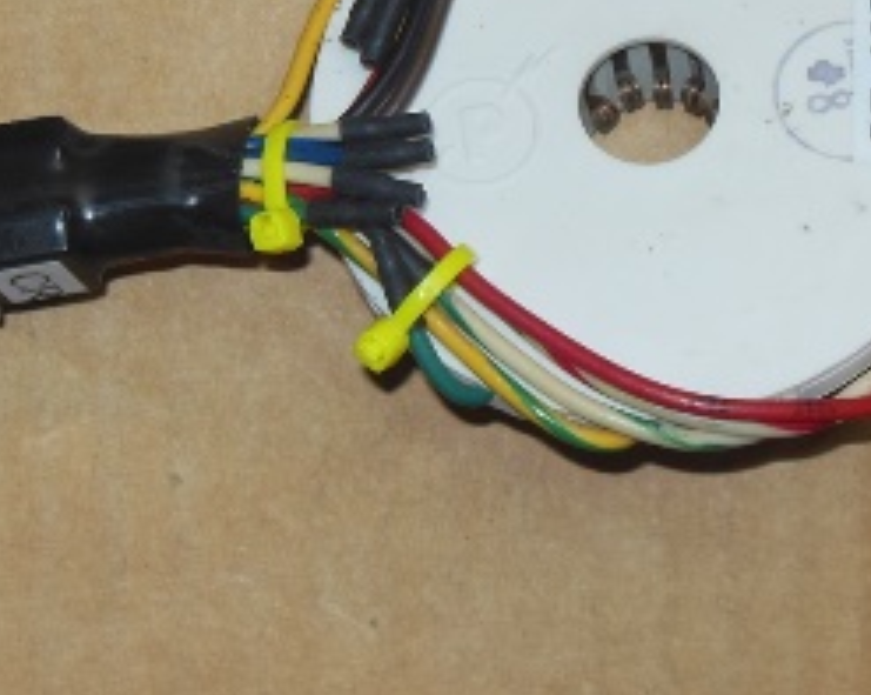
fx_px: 3012
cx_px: 324
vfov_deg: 13.1
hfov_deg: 16.4
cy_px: 173
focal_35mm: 117
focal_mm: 11.7
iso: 125
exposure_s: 1/60
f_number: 4.3
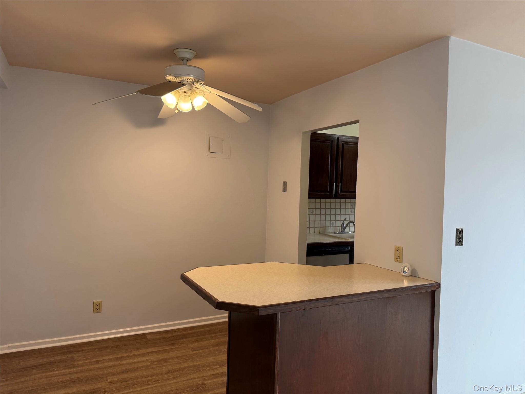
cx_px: 262
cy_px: 197
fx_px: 364
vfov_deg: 56.8
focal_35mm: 24
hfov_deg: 71.6
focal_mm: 6.76
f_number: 1.78
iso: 160
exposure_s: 1/120
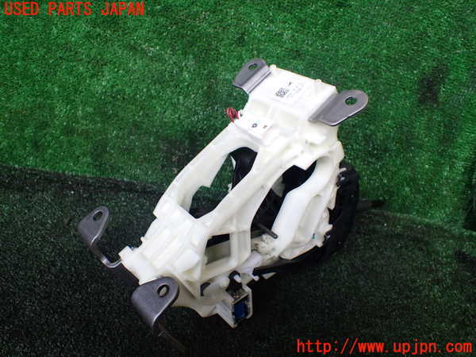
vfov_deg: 46.8
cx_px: 238
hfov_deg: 60.0
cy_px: 178
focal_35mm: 30
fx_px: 413
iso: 160
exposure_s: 1/125
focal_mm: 5.4
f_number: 2.3
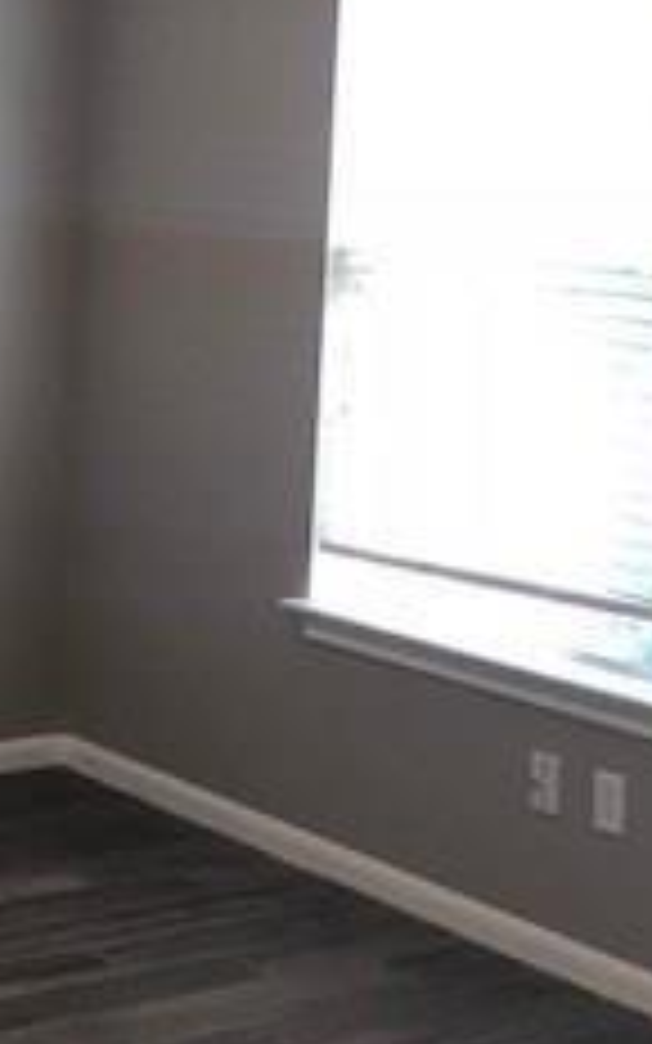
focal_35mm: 82
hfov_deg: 14.9
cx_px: -292
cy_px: 526
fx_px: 2331
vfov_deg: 25.2
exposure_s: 1/30
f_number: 1.8
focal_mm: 4
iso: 40
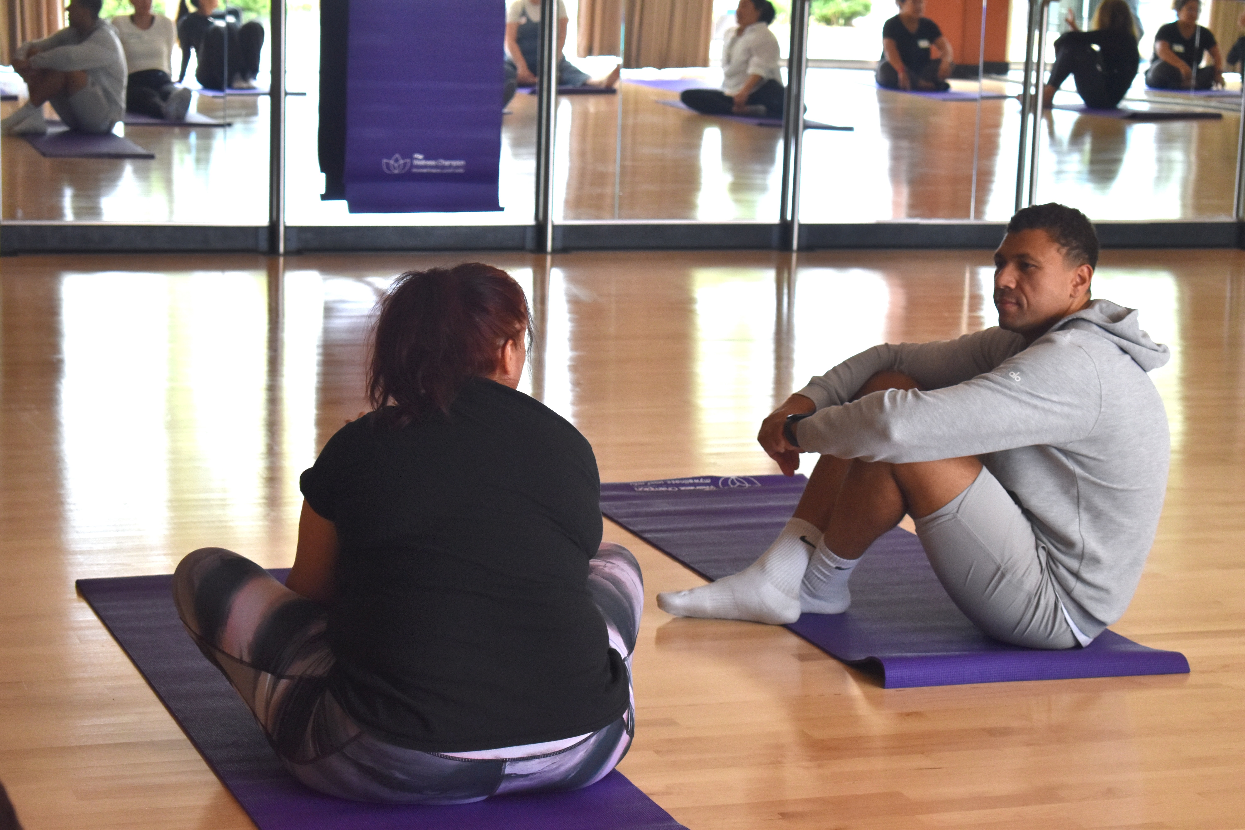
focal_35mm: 82
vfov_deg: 16.6
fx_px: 2853
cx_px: 622
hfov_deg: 24.6
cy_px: 415
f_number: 5.6
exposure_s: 1/200
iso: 800
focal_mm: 55
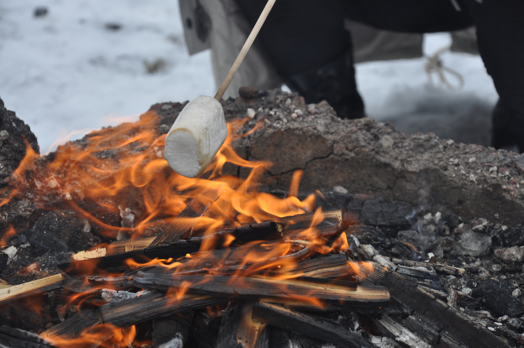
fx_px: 2006
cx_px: 262
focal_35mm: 138
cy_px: 174
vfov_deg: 9.9
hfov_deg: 14.9
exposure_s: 1/320
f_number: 9
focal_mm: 92
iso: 200
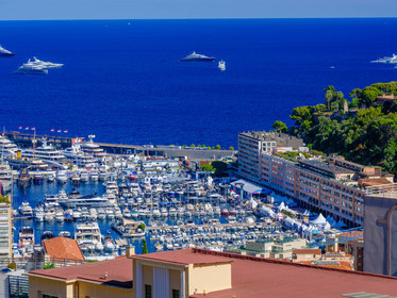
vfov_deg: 11.4
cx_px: 198
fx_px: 1491
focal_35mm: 130
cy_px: 149
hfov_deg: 15.2
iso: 200
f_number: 11
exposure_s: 1/50
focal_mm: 164.5
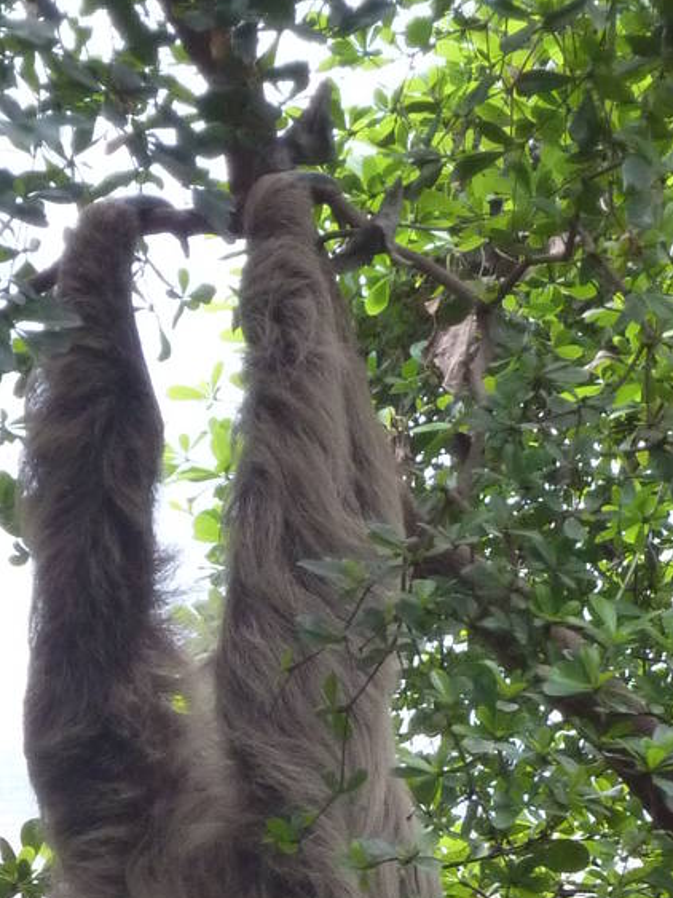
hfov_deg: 3.6
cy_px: 1021
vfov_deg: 4.7
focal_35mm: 418
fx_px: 10840
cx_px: 179
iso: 400
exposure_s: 1/40
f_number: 4.5
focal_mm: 24.1
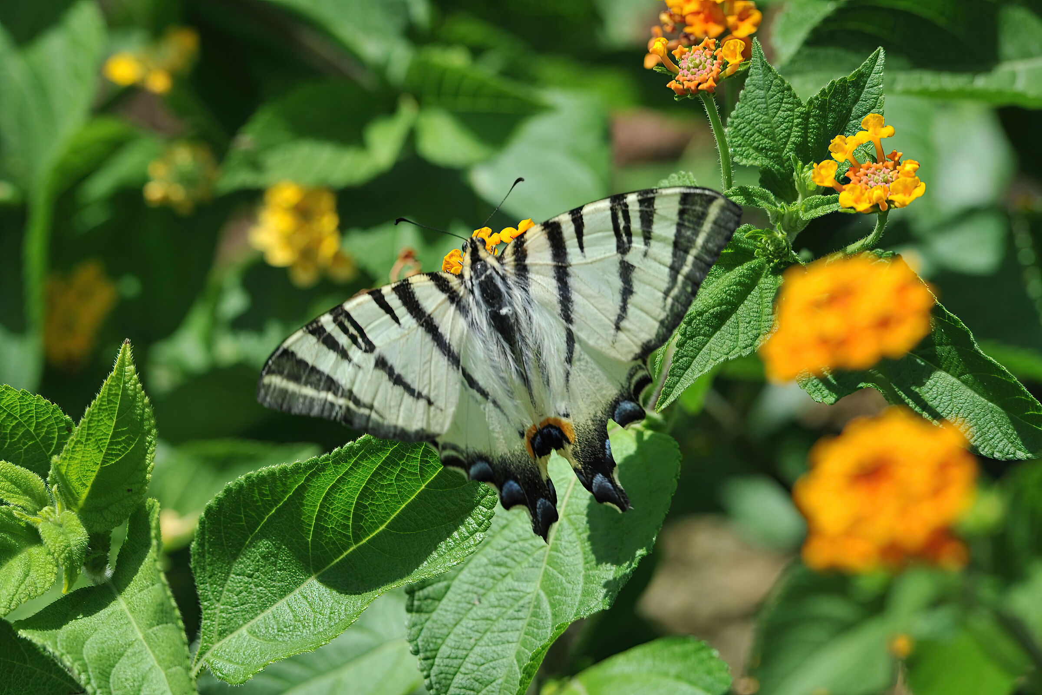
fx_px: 5790
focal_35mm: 200
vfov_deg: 6.9
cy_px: 348
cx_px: 521
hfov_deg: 10.3
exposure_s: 1/400
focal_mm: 200
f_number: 10
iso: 200
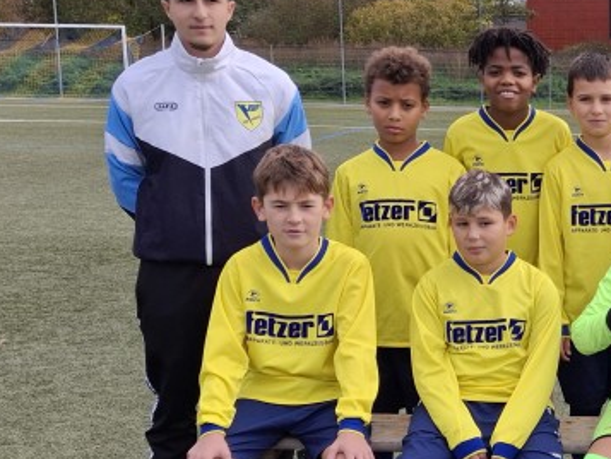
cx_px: 724
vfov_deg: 20.9
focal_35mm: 70
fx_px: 1236
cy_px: 343
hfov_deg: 25.1
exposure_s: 1/858
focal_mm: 4.69
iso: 25
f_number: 1.8
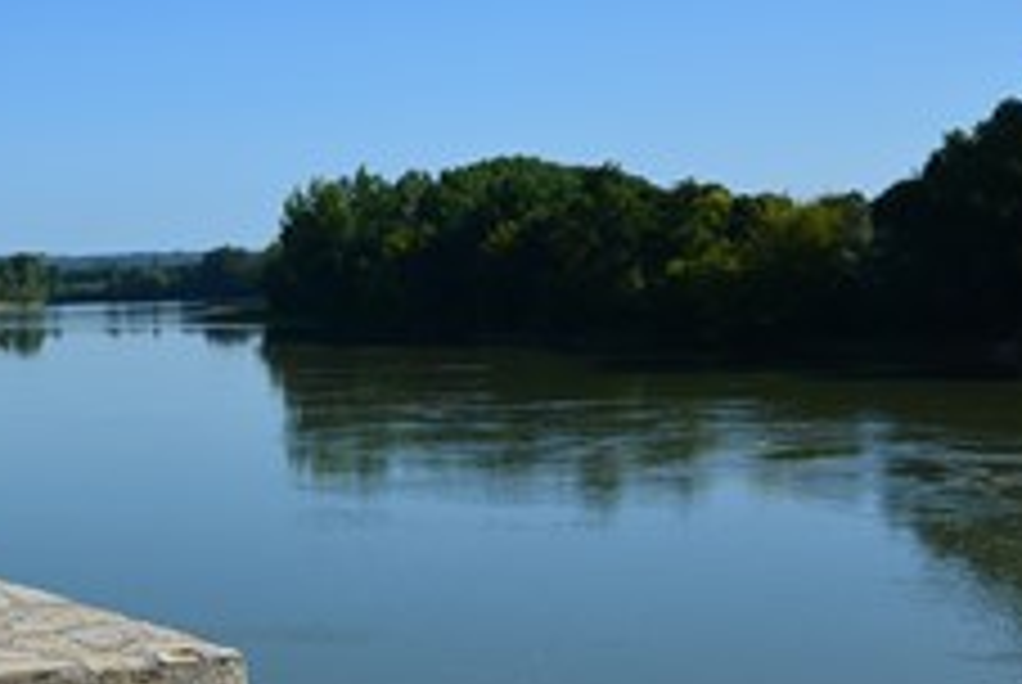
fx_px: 2246
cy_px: 601
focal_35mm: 79
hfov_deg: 24.4
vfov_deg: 17.1
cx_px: -18
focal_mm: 24
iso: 100
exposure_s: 1/160
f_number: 11
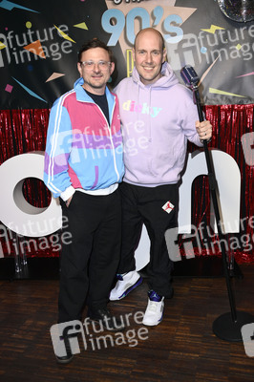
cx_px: 127
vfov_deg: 53.2
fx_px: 382
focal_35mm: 36
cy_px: 191
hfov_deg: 36.8
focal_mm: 36
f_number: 5.6
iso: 2000
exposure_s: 1/250
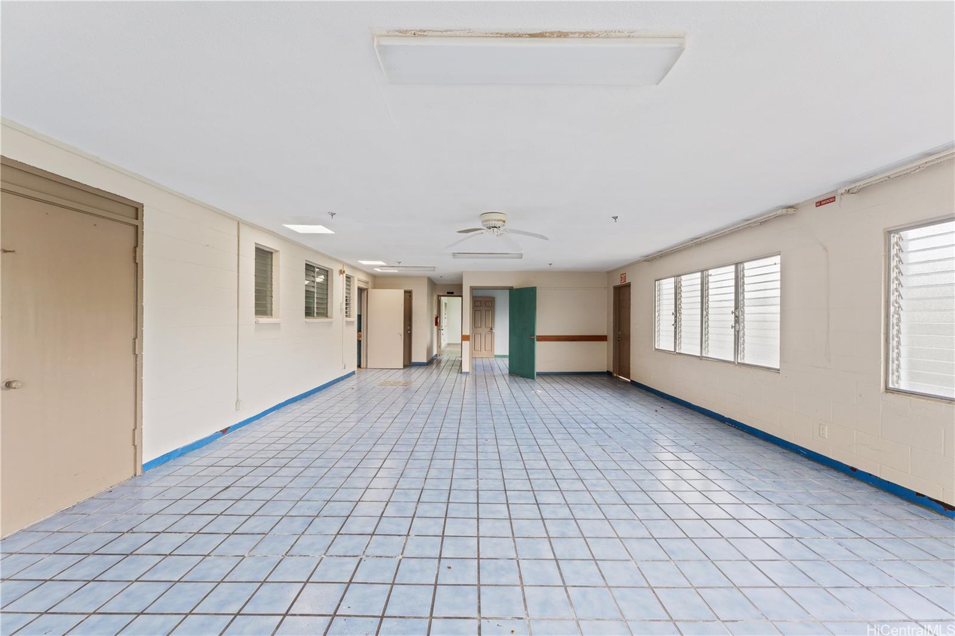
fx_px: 387
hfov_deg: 101.9
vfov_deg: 78.8
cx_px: 478
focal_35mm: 15
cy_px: 318
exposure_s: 1/2.5
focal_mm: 14.6
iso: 200
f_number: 9
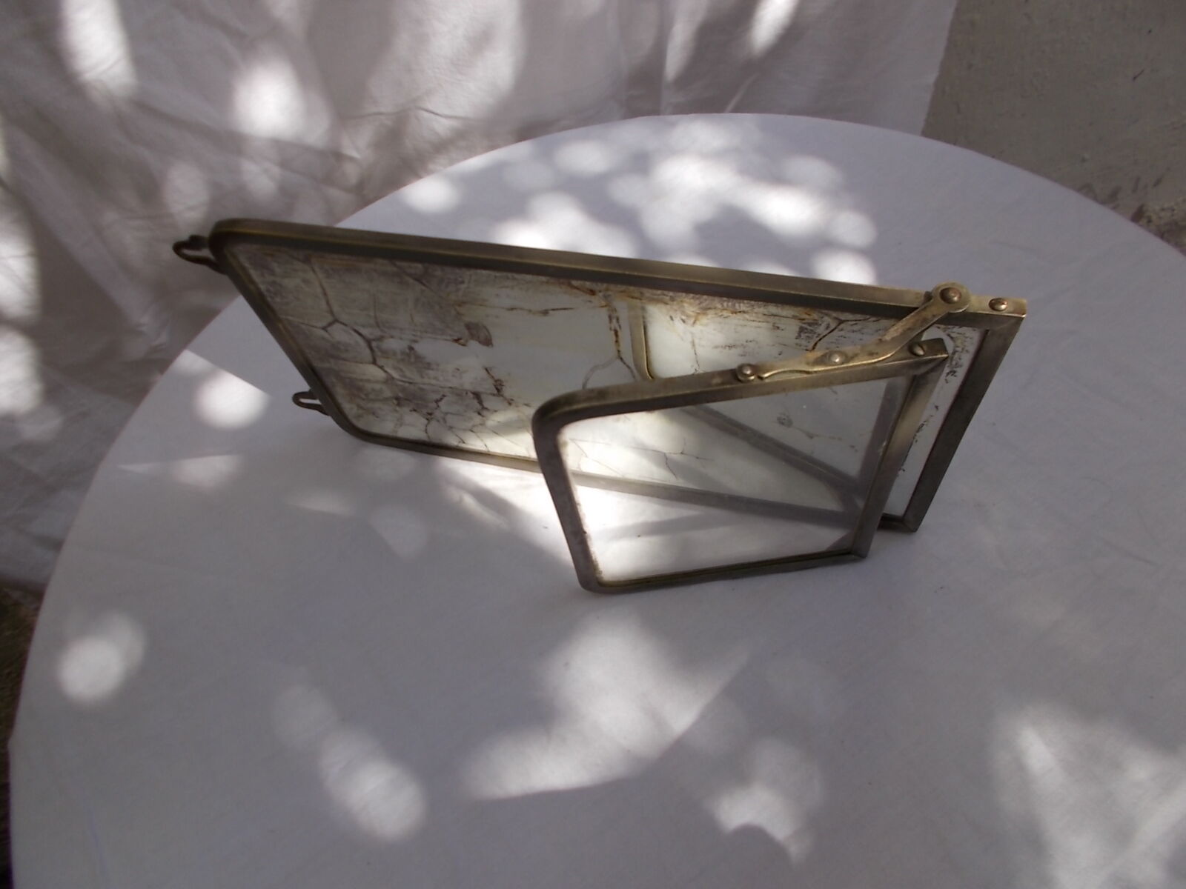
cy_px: 444
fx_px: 891
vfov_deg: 53.1
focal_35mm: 26
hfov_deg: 67.3
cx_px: 593
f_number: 8
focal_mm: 4.6
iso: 80
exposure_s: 1/100
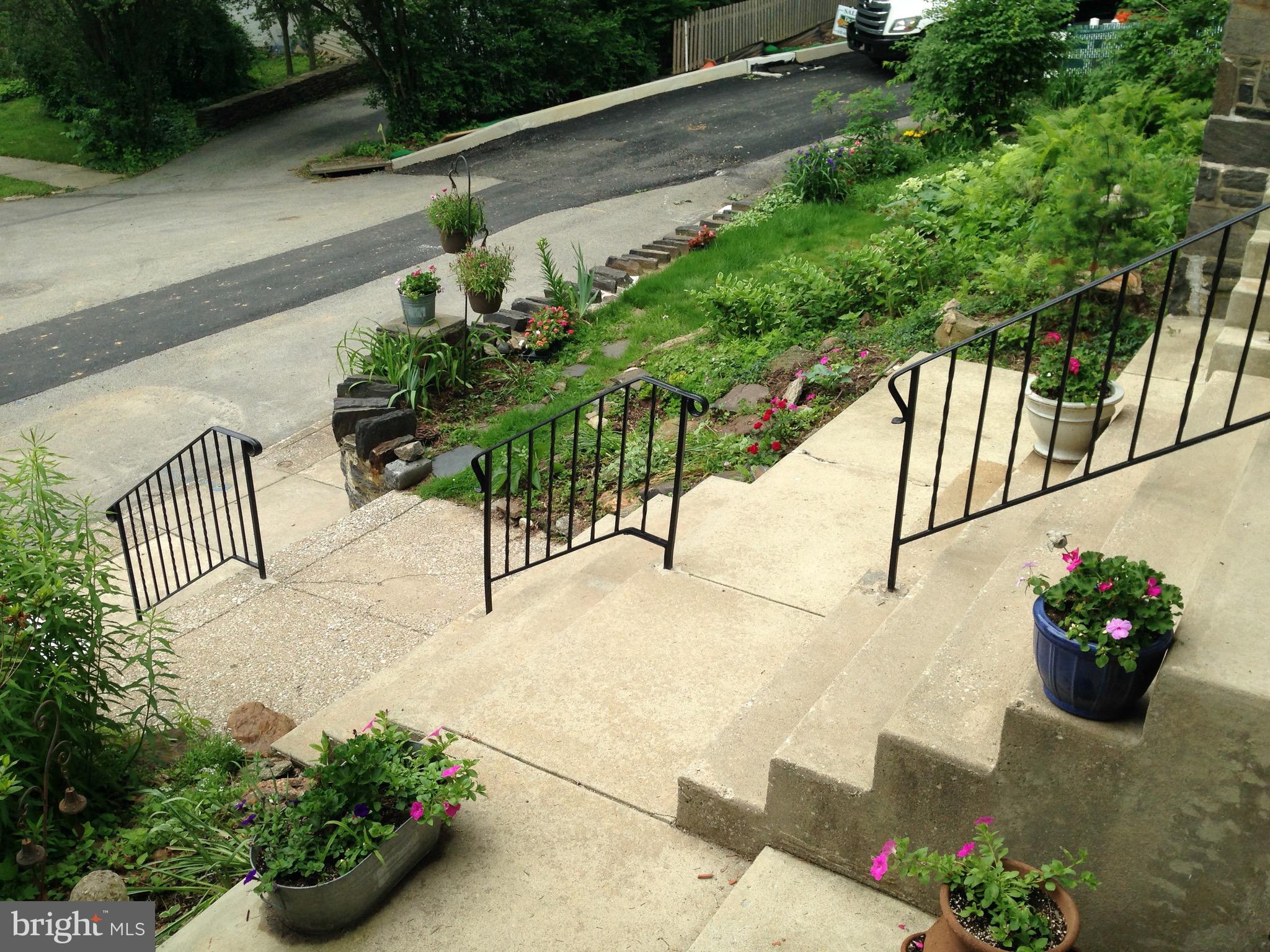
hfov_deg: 55.4
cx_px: 635
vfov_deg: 42.9
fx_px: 1211
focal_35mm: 33
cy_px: 476
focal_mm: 4.12
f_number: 2.4
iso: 50
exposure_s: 1/542
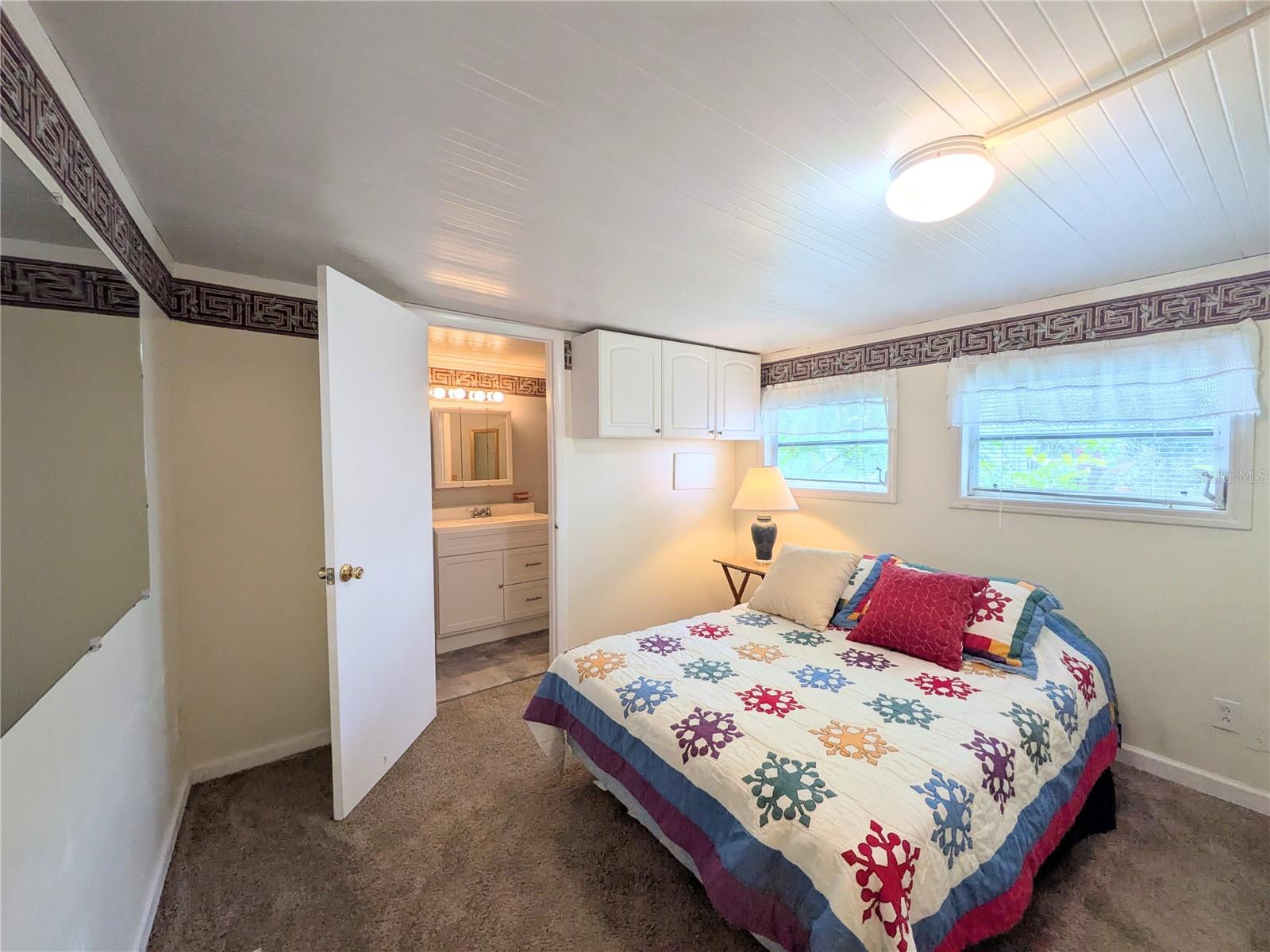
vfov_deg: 85.7
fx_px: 514
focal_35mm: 14
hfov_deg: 102.1
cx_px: 635
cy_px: 476
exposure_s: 1/120
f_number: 2.2
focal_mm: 1.83
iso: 61
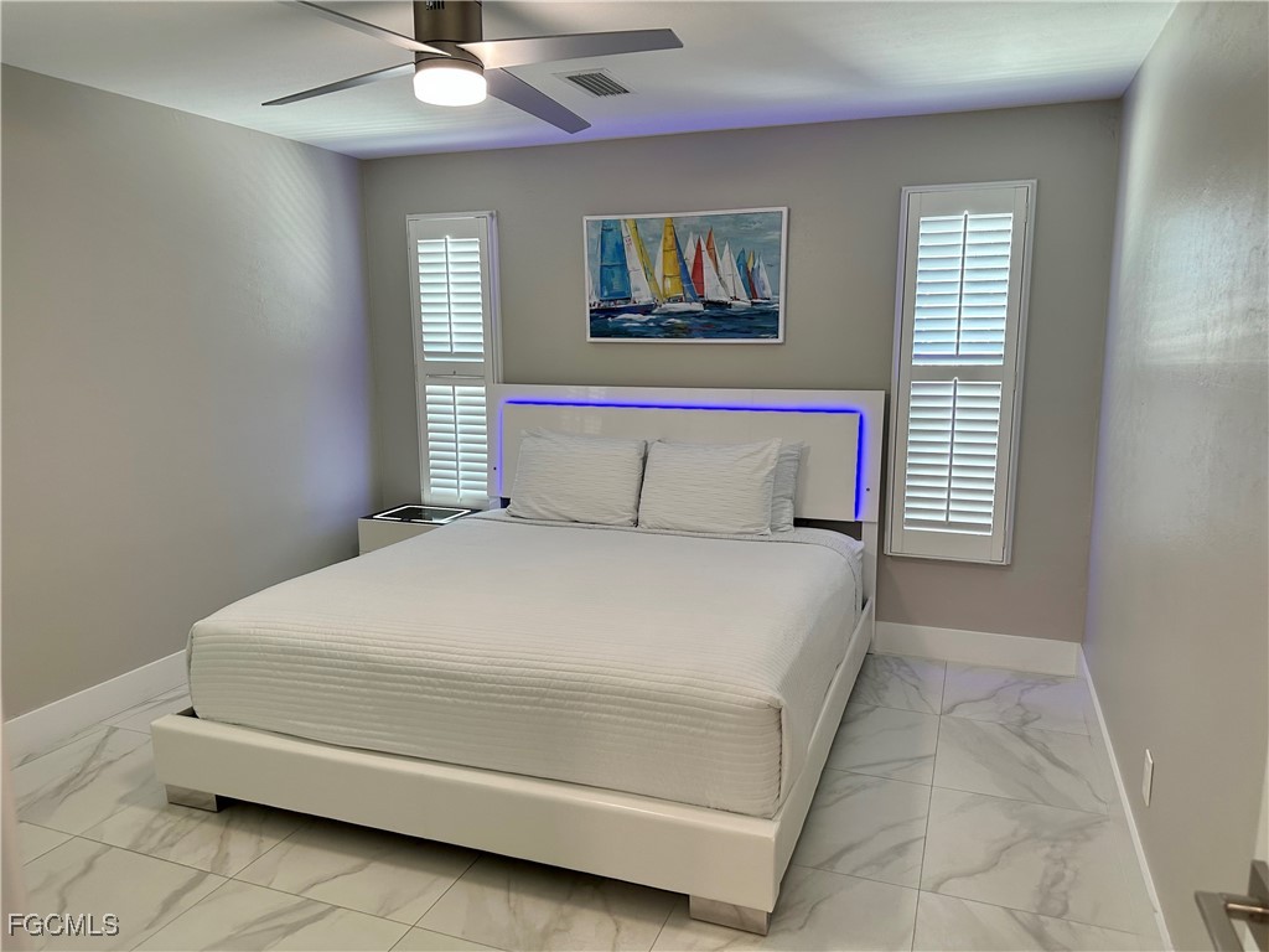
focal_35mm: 24
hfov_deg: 71.6
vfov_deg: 56.8
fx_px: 880
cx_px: 634
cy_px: 476
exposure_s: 1/120
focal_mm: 6.86
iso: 160
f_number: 1.78
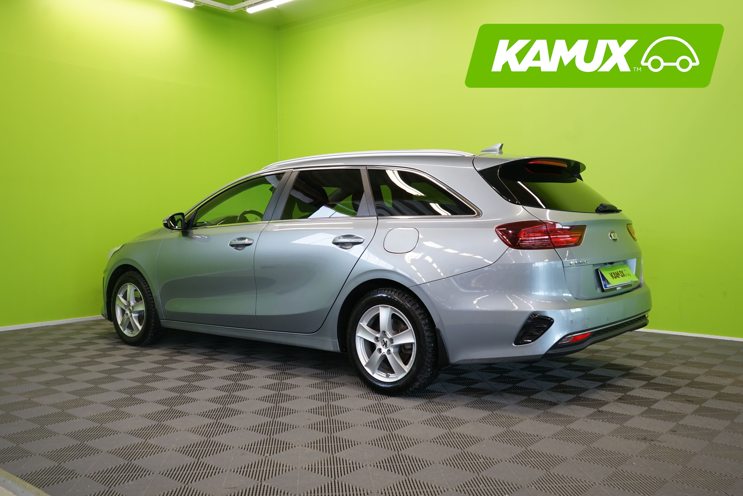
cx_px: 372
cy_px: 248
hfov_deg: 58.7
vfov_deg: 41.1
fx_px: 660
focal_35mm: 32
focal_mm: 32
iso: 500
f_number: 5.6
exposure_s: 1/40
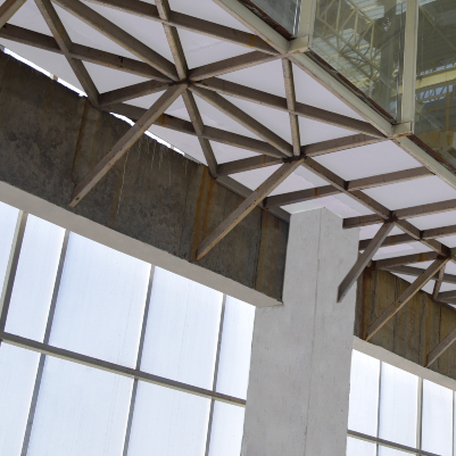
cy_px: 129
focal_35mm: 61
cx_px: 492
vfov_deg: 27.9
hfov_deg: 26.1
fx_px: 909
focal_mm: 24
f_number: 5
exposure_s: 1/250
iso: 100
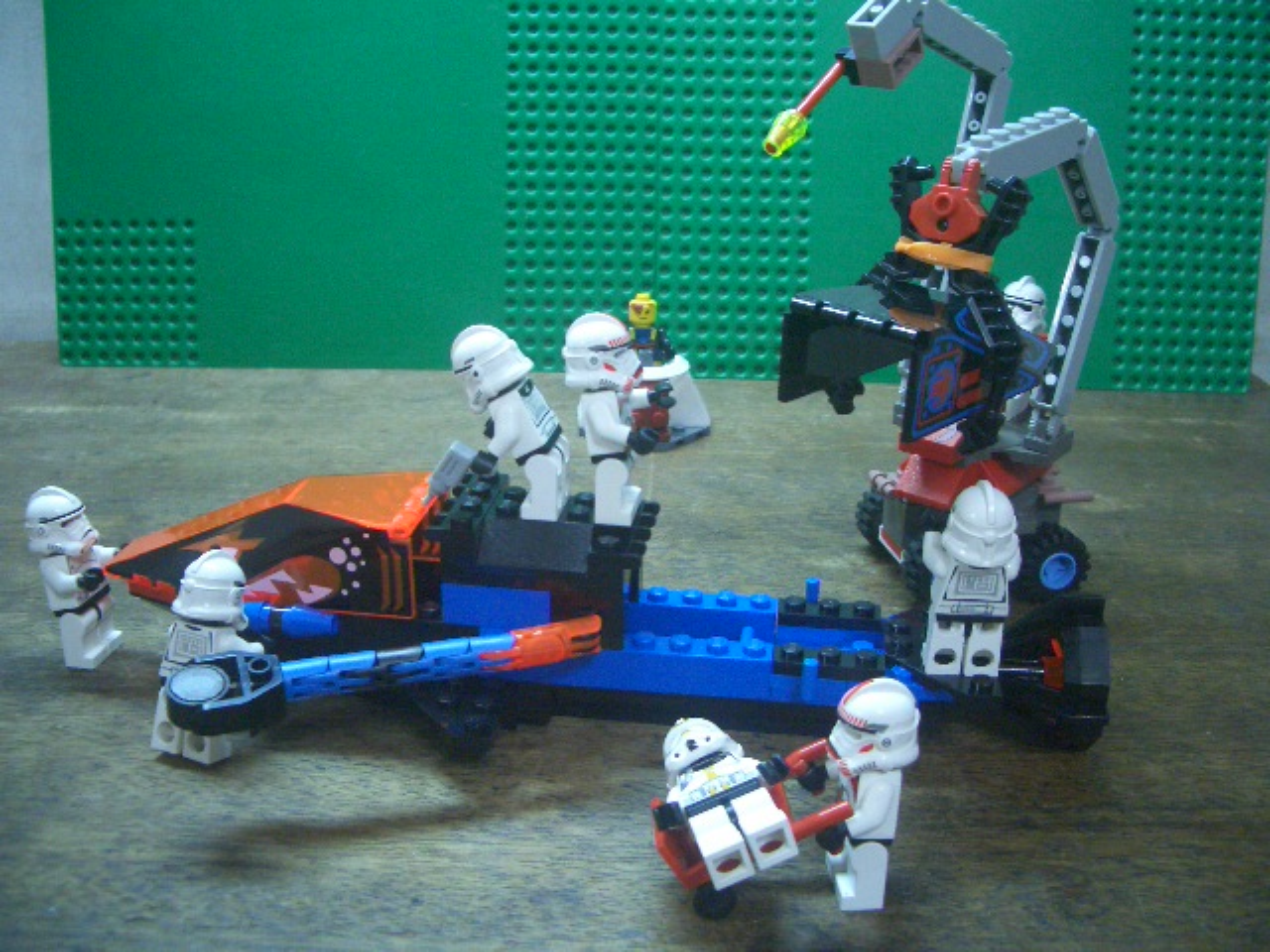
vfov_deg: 40.7
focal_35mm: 35
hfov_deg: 52.6
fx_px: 1284
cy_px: 476
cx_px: 635
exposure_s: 1/30
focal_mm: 5.8
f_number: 2.6
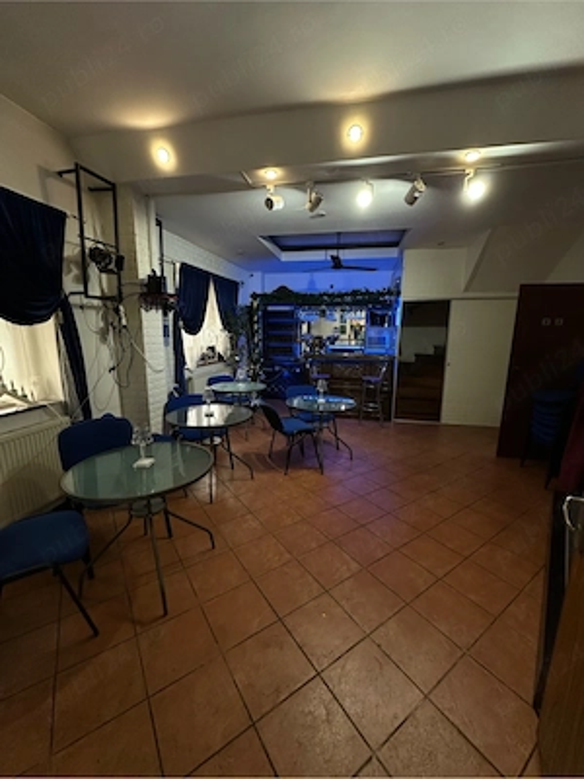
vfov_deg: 102.1
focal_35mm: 14
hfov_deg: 85.7
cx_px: 292
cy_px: 390
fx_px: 315
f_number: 2.2
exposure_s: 1/63
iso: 250
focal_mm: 2.22
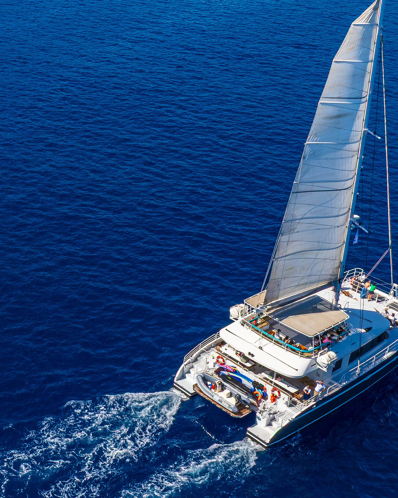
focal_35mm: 44
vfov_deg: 41.9
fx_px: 648
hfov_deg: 33.9
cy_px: 209
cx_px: 256
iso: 100
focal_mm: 12.3
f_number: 9
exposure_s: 1/240
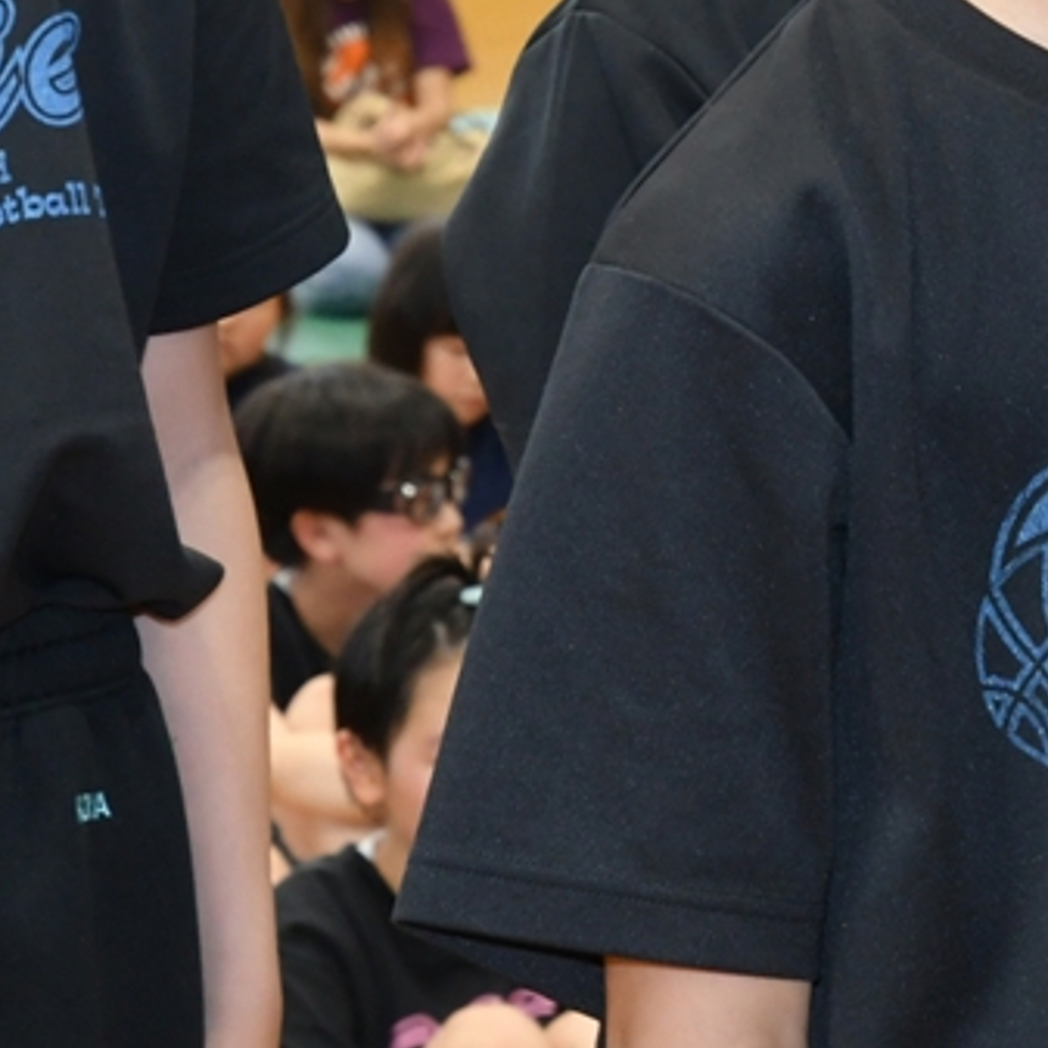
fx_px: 9282
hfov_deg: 6.4
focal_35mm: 271
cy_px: 185
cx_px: 1235
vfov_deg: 6.5
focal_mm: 56
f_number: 8
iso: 1000
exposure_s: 1/60
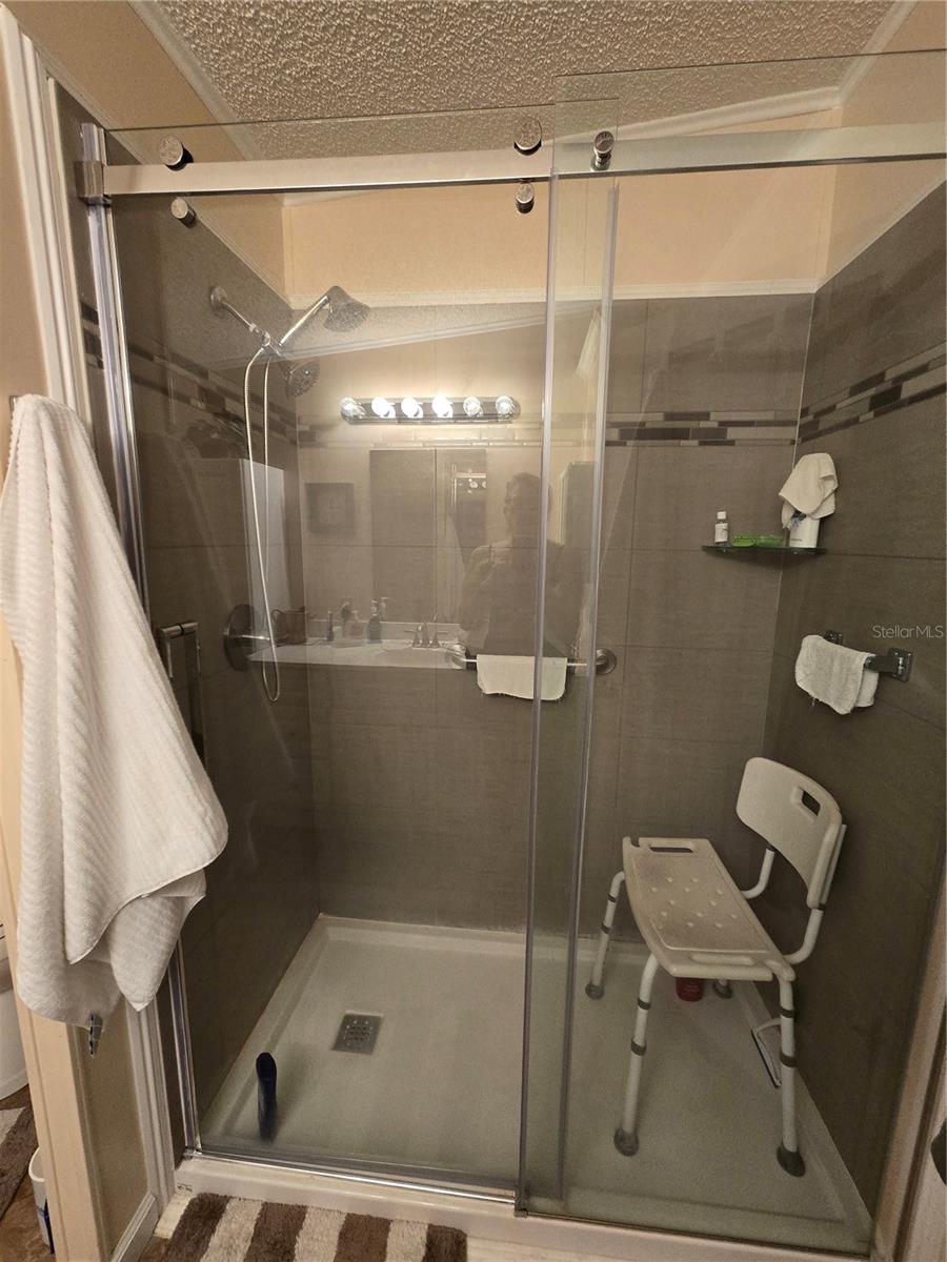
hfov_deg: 89.9
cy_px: 631
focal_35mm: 13
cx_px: 474
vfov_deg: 106.2
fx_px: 474
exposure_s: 1/60
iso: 400
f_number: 2.2
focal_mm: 2.2
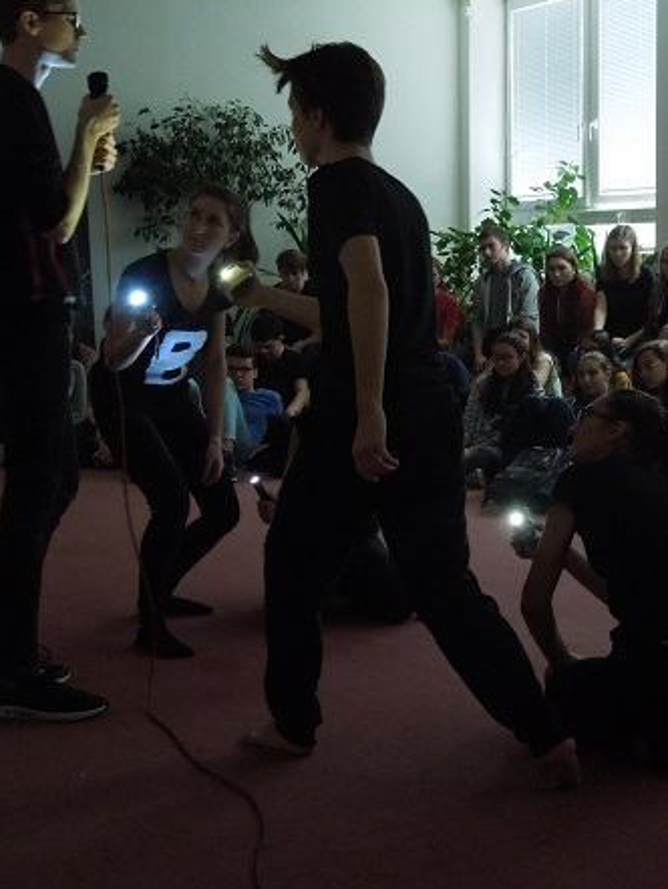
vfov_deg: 31.7
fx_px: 1568
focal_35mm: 61
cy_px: 409
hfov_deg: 23.7
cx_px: 533
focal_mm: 7
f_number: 3.8
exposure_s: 1/13
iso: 800
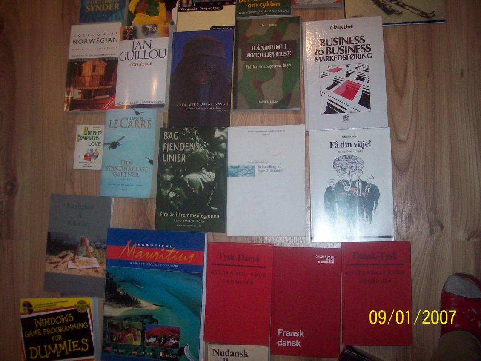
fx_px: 500
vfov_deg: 39.7
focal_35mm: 36
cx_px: 240
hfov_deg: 51.3
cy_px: 180
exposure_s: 1/64
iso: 200
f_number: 2.7
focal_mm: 6
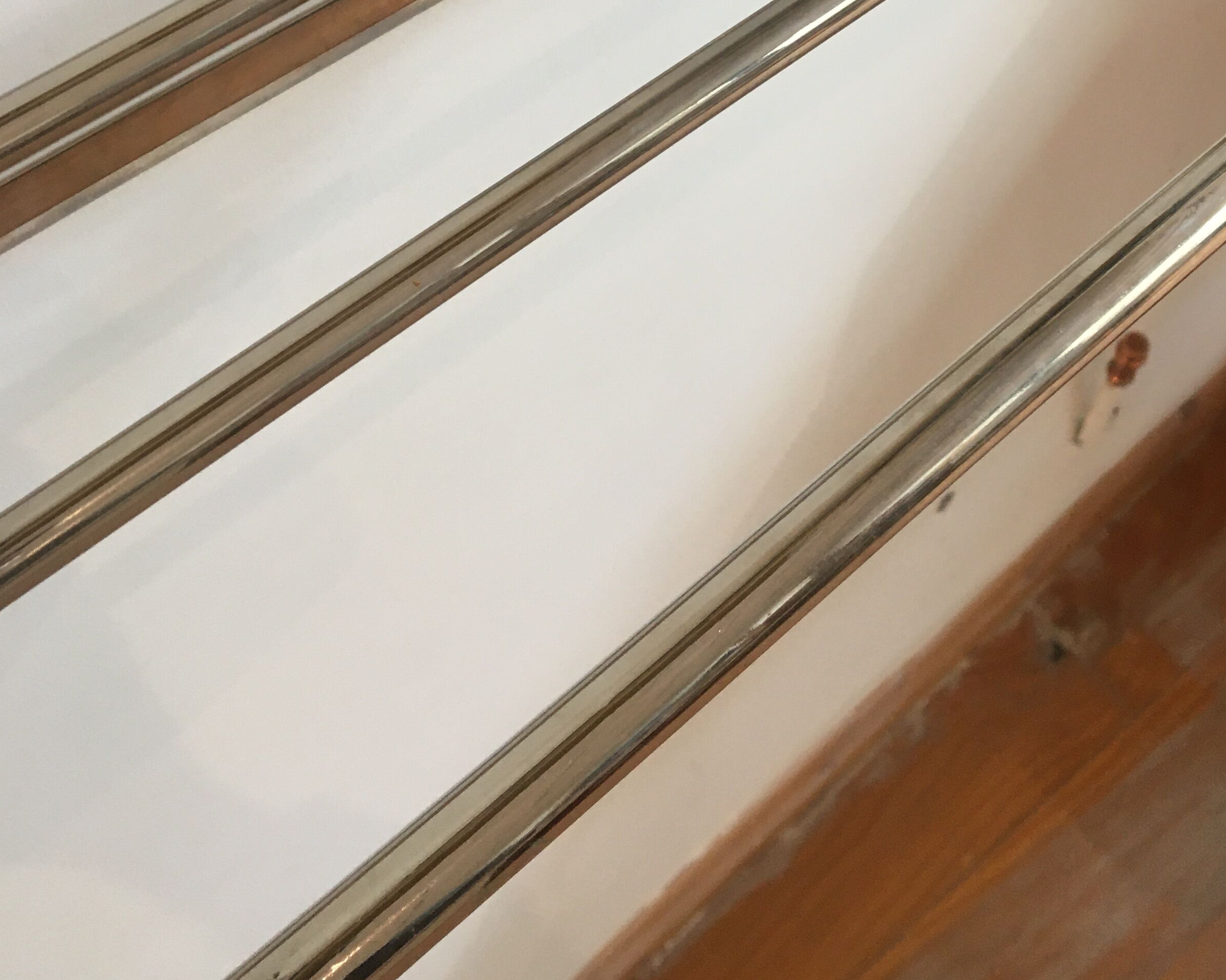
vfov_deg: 29.9
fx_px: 1742
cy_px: 66
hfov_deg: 38.6
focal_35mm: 48
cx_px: 761
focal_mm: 4.15
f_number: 2.2
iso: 125
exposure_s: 1/33
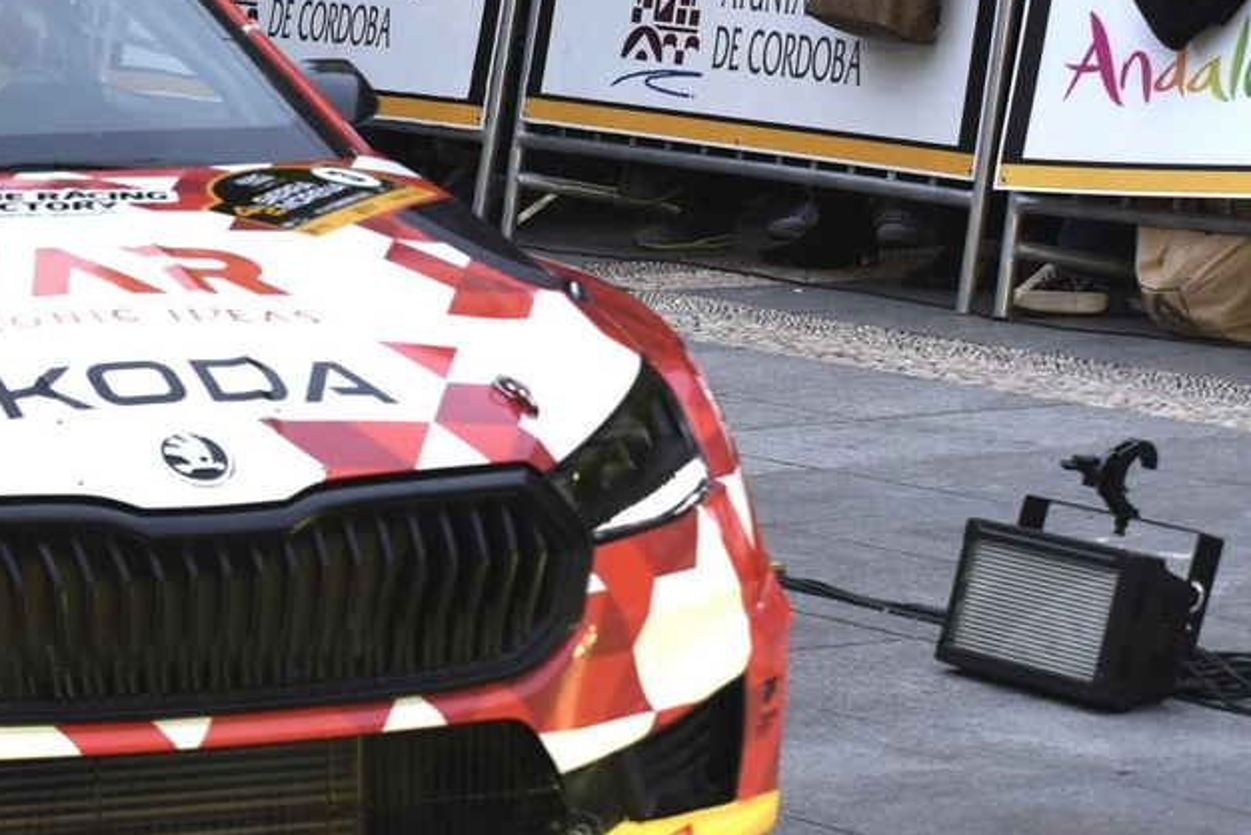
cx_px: -298
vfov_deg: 7.6
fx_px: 6223
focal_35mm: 179
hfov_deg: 11.2
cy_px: -46
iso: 640
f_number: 4.5
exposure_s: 1/250
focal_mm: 70
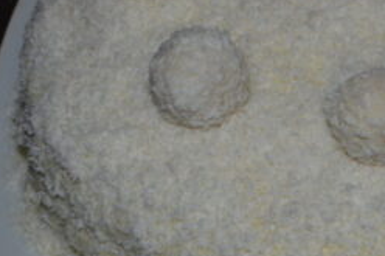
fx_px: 1539
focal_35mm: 144
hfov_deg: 14.2
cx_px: 320
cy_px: 106
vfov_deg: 9.5
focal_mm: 34
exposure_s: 1/60
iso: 100
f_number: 8
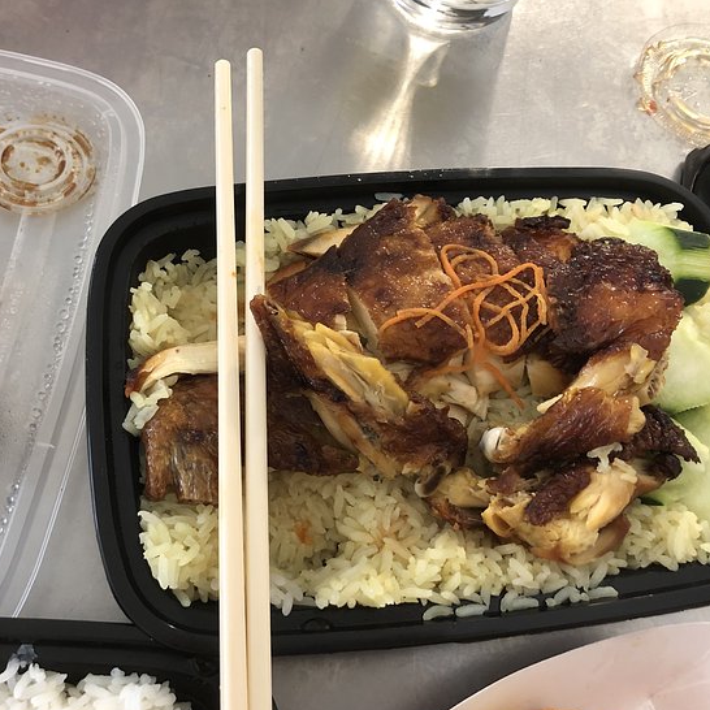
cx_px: 259
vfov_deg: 48.4
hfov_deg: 47.9
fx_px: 789
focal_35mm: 34
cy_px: 362
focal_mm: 3.99
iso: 64
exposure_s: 1/15
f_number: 1.8
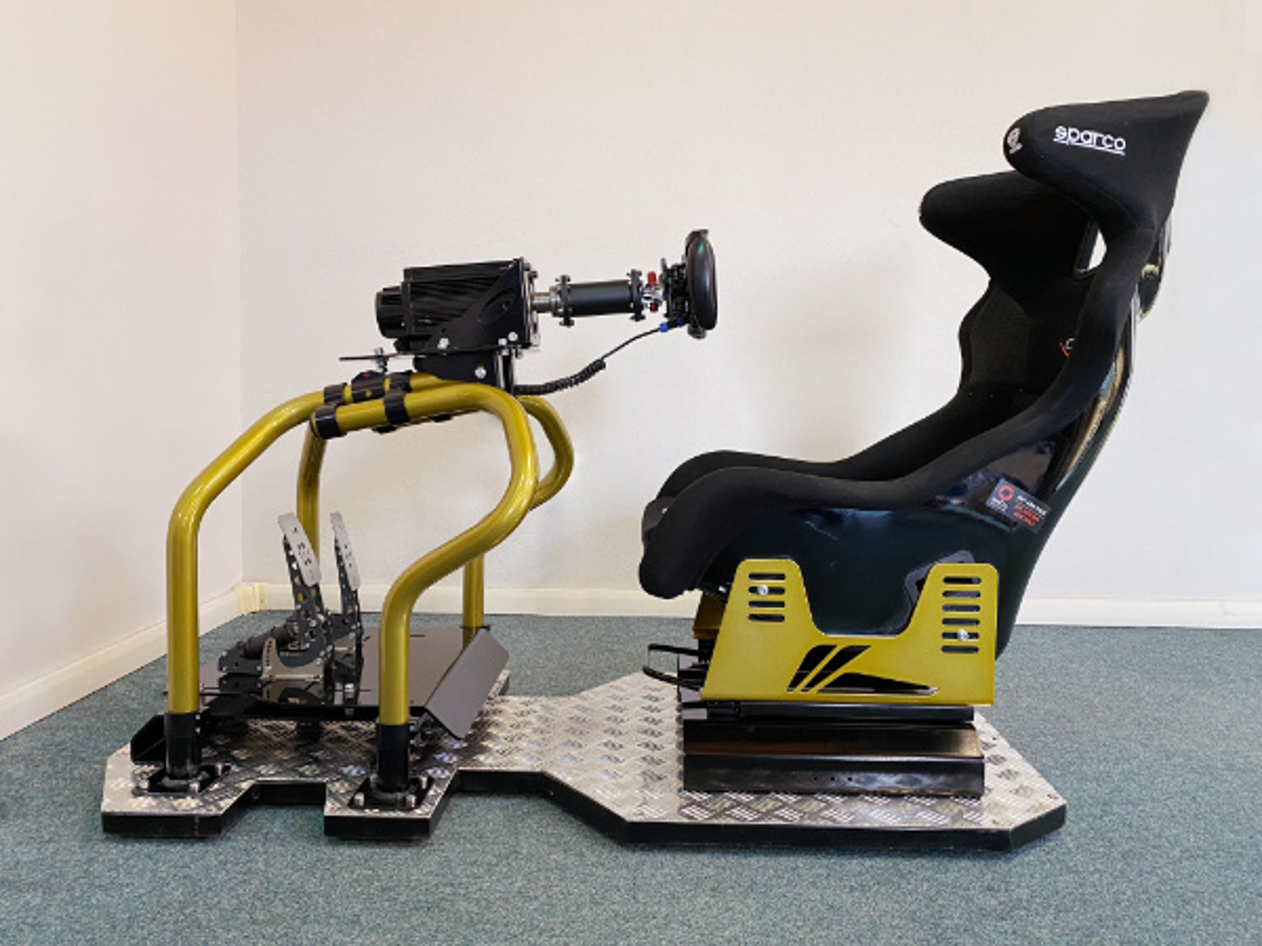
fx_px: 948
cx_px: 631
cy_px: 473
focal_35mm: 26
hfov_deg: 67.3
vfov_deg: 53.1
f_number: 1.8
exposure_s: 1/50
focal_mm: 4.2
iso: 160
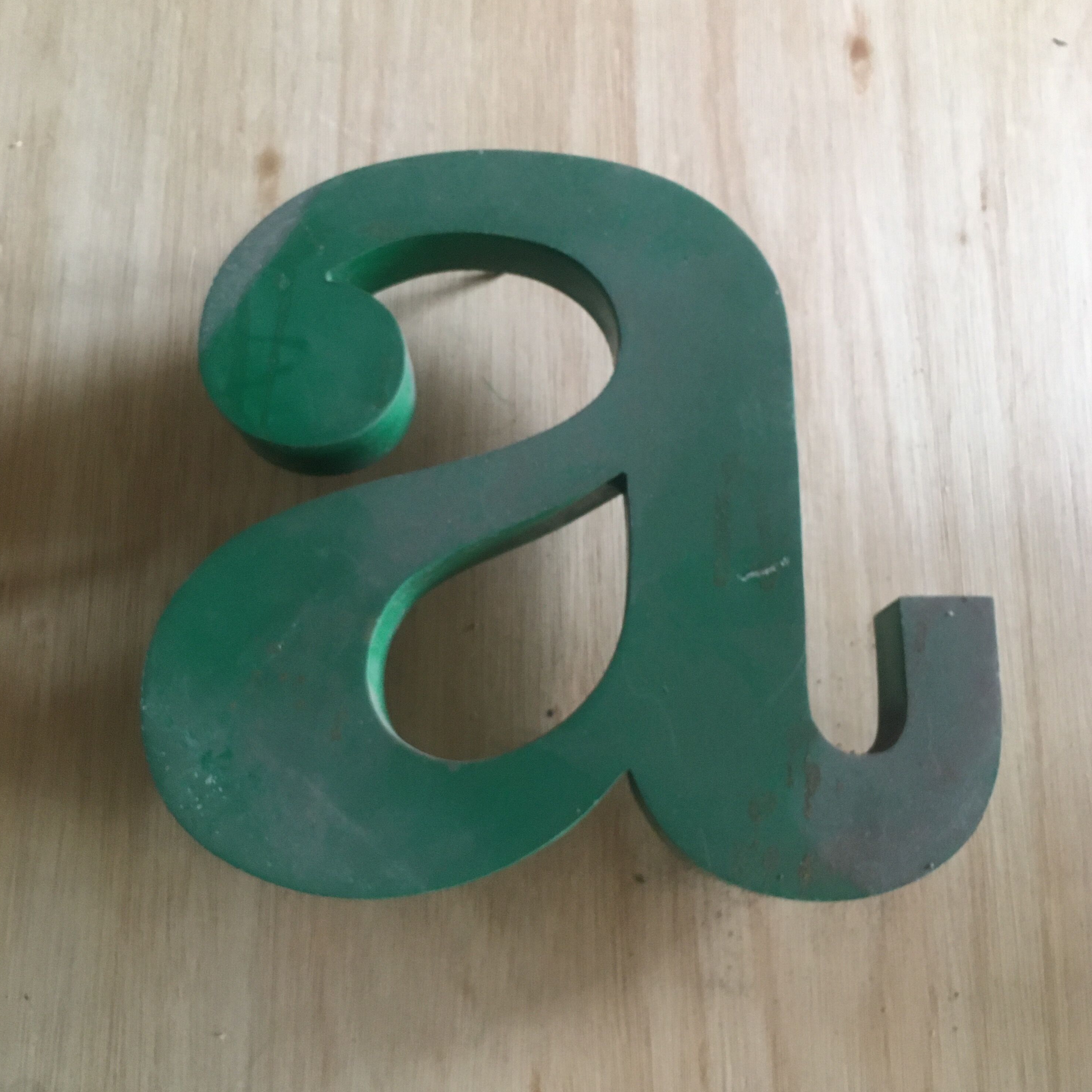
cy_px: 543
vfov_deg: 47.2
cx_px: 544
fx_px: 1249
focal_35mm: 35
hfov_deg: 47.2
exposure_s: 1/33
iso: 200
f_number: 2.2
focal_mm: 4.15
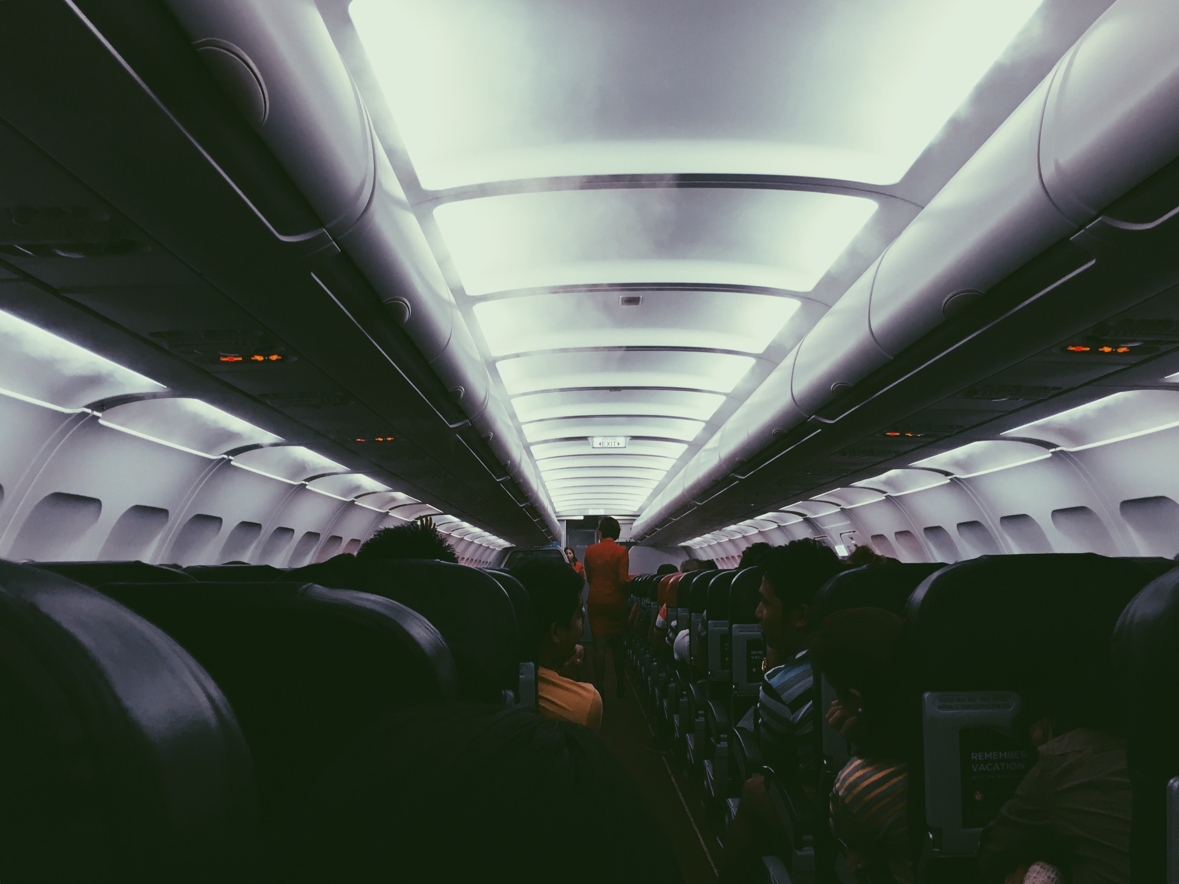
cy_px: 442
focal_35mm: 29
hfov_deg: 61.7
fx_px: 987
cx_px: 590
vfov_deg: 48.2
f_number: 2.2
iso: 25
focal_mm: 4.15
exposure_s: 1/30
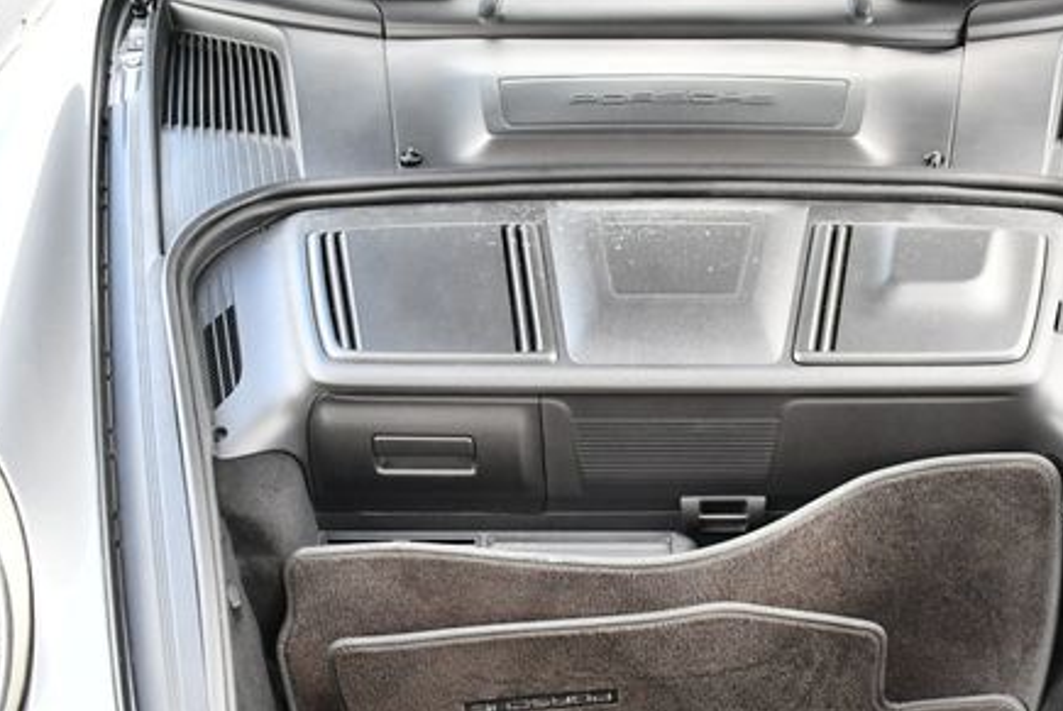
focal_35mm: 53
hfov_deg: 37.2
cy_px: 457
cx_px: 687
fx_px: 1567
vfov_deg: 25.5
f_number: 3.5
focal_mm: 18
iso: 720
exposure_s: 1/250
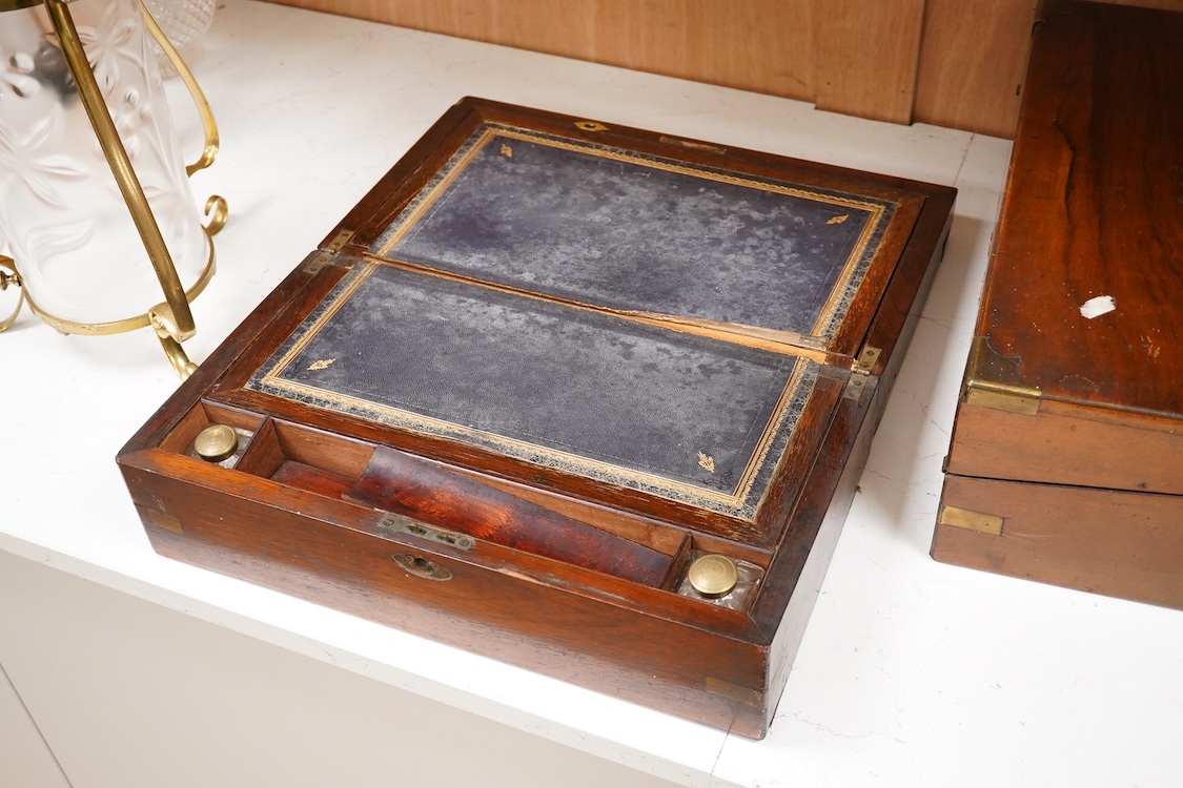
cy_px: 394
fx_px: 1479
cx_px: 592
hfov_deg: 43.6
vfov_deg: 29.9
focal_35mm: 45
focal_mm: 30
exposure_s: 1/160
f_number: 6.3
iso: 2500
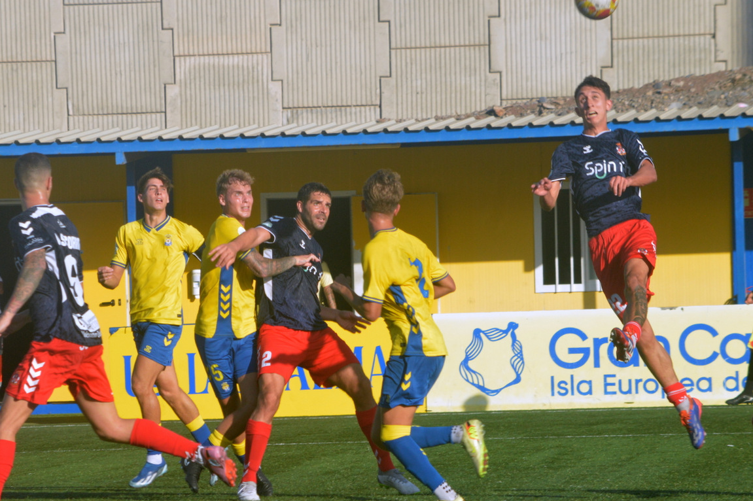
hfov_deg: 6.4
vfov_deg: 4.3
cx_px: 291
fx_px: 6745
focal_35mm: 323
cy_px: 288
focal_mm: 165
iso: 400
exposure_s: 1/500
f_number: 11
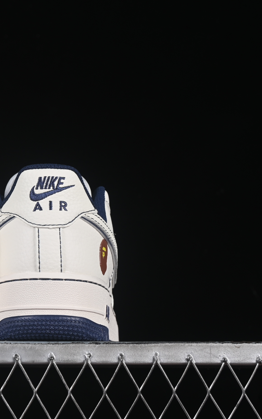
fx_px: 1313
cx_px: -11
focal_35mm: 115
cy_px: 210
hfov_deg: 11.3
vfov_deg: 18.1
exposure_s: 1/80
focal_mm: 50
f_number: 8
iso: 160
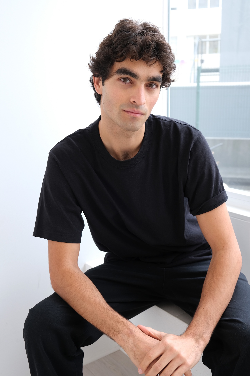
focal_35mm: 38
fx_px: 396
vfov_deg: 50.7
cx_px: 126
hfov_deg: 35.1
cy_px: 189
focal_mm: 22.3
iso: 500
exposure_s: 1/125
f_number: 4
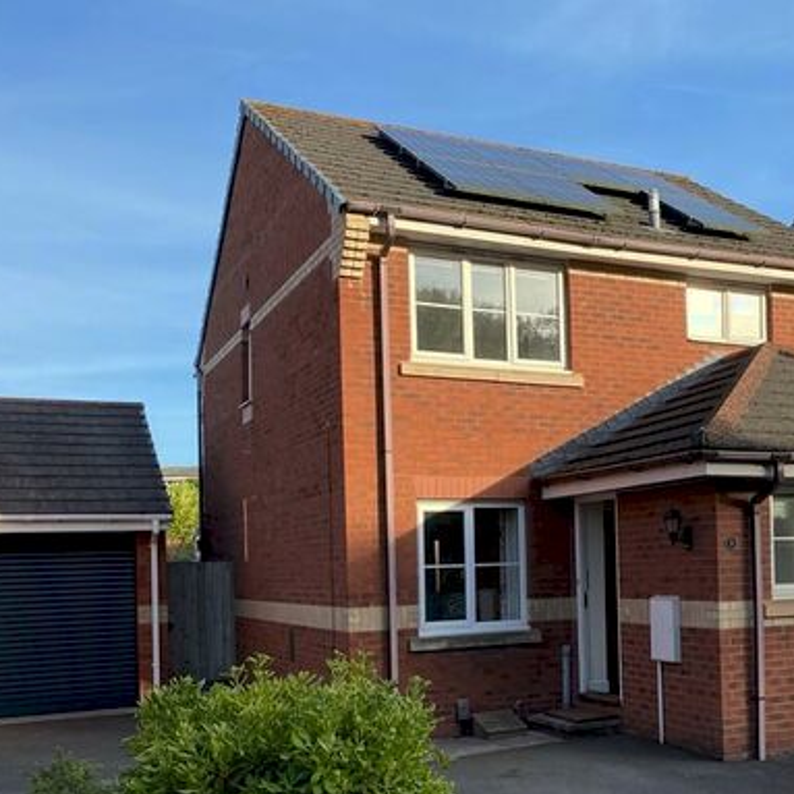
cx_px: 645
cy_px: 542
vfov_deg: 39.5
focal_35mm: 42
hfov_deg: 38.4
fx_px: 1090
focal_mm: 4.25
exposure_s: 1/1193
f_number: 1.8
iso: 32
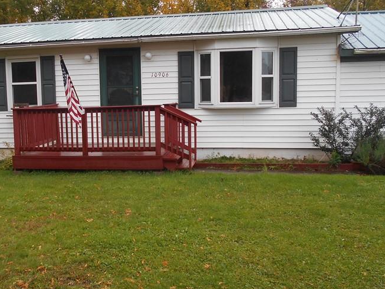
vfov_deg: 35.1
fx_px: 456
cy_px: 142
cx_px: 132
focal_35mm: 41
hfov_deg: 45.2
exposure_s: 1/50
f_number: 3.2
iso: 80
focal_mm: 4.6
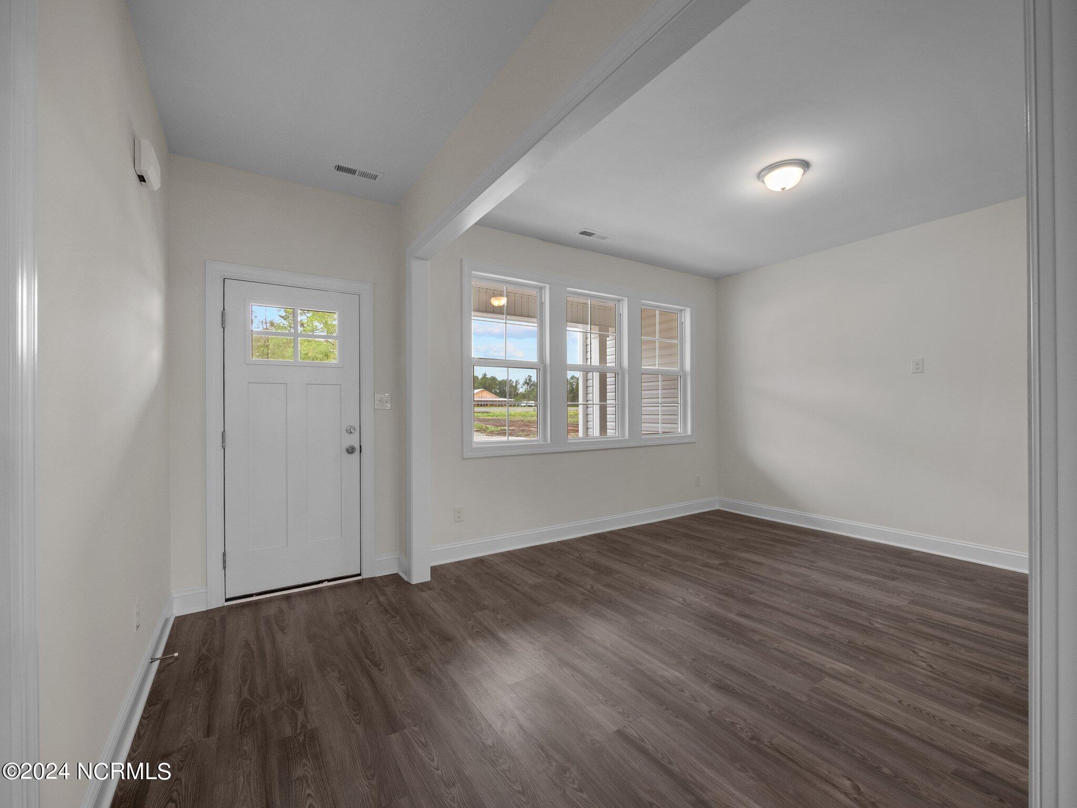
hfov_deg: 102.1
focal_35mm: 14
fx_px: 436
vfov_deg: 85.7
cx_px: 538
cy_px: 404
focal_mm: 7
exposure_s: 1/15
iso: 400
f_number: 4
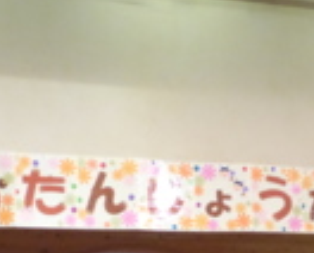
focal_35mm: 106
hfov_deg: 18.0
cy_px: 279
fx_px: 987
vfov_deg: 14.2
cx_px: 236
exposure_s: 1/50
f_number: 4.2
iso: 800
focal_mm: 7.4
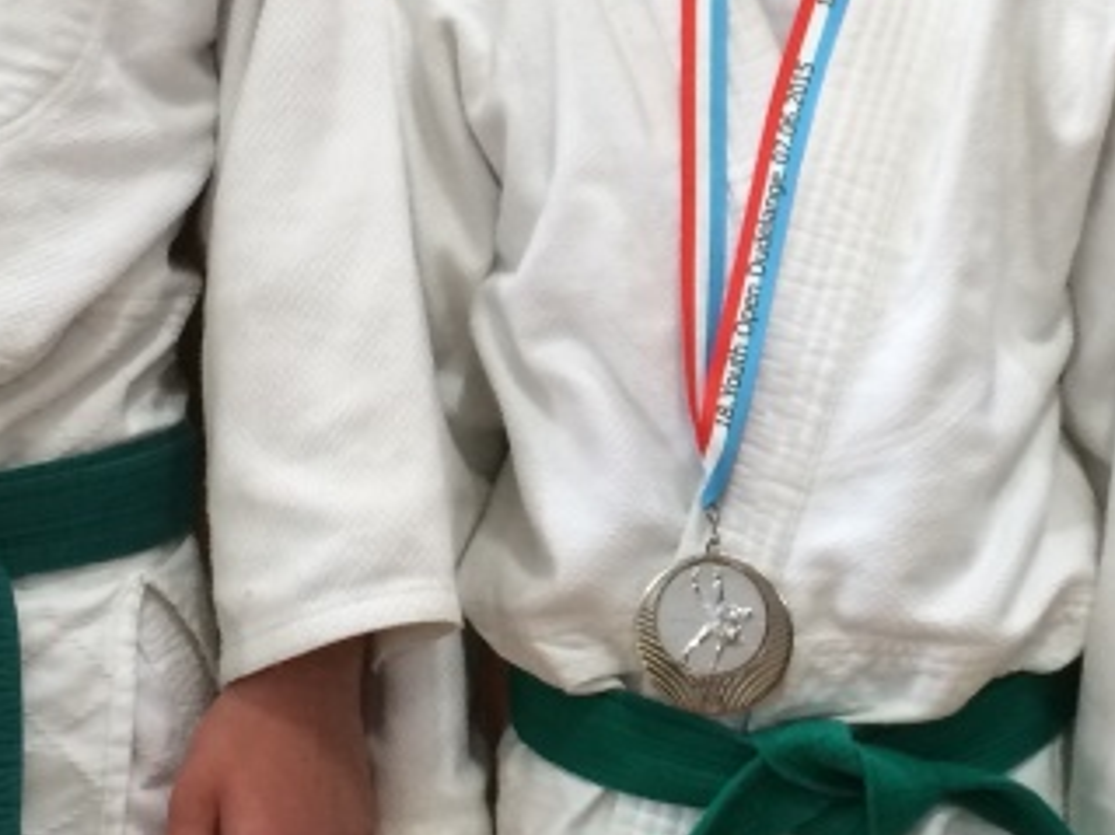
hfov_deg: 21.0
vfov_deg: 15.8
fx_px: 2994
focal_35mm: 93
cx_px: 744
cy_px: 175
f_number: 2.2
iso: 100
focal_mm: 4.15
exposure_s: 1/30
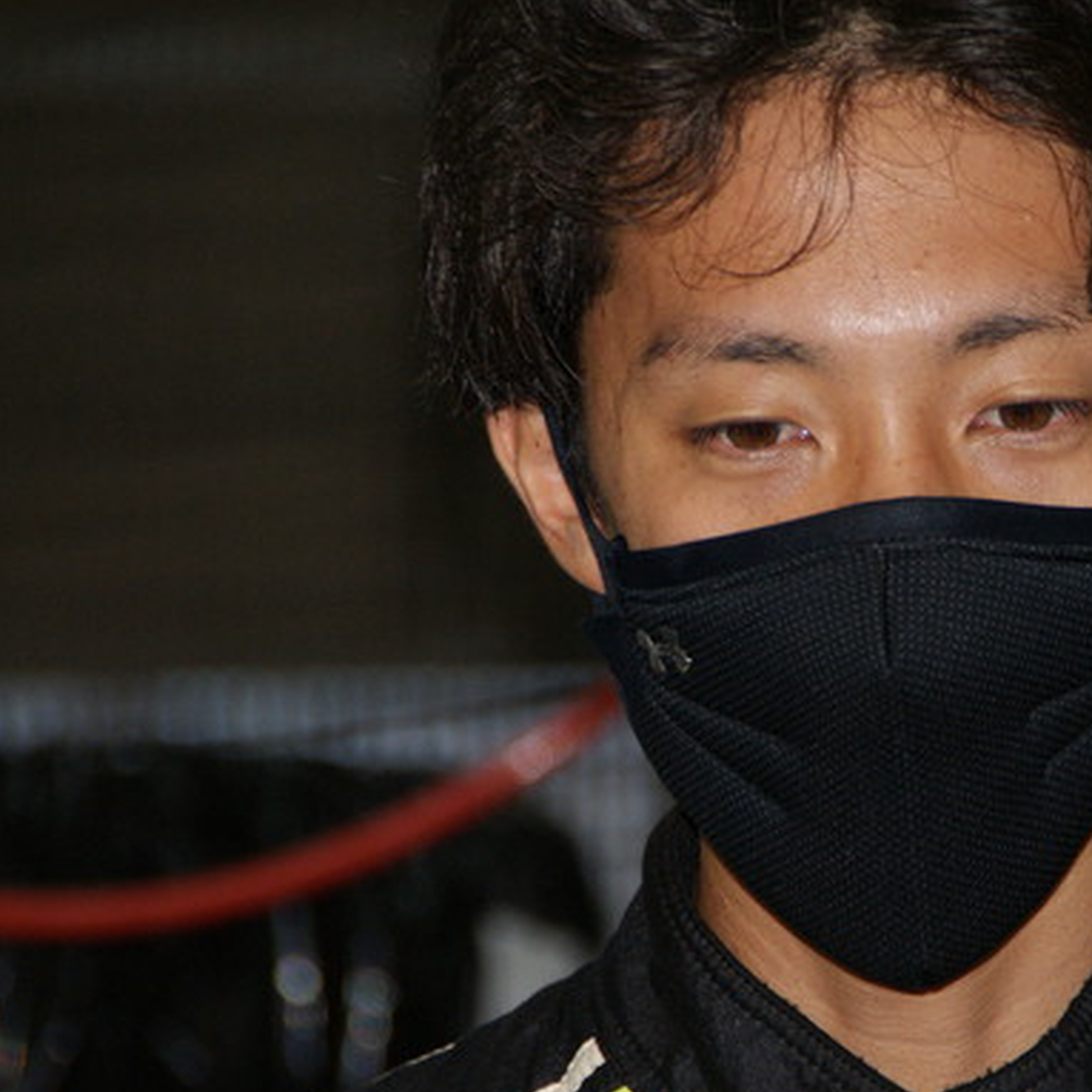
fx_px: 17096
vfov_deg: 3.7
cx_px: 833
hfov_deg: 3.7
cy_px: 519
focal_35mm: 479
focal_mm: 200
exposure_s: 1/125
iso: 400
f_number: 6.3
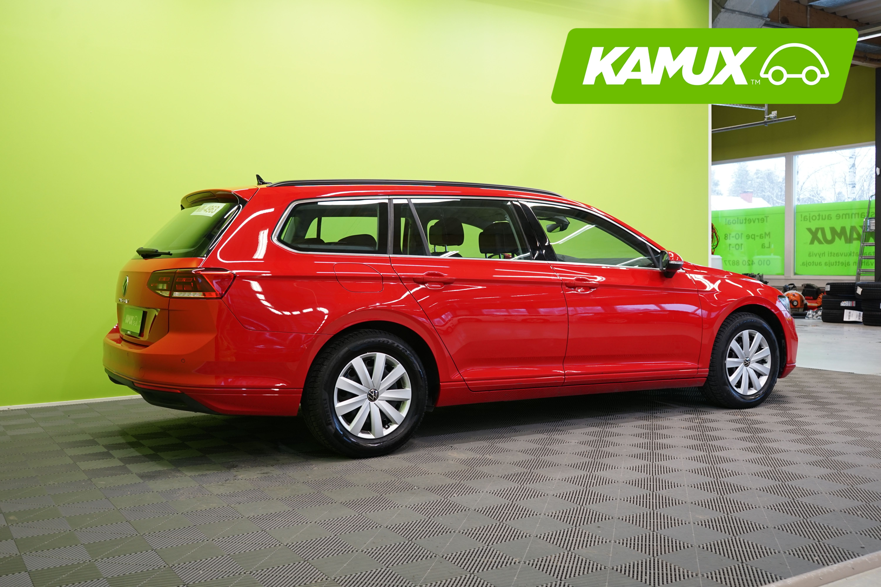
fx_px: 856
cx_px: 440
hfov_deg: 54.4
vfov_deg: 37.9
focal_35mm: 35
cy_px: 294
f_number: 5
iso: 640
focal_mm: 35
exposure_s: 1/30
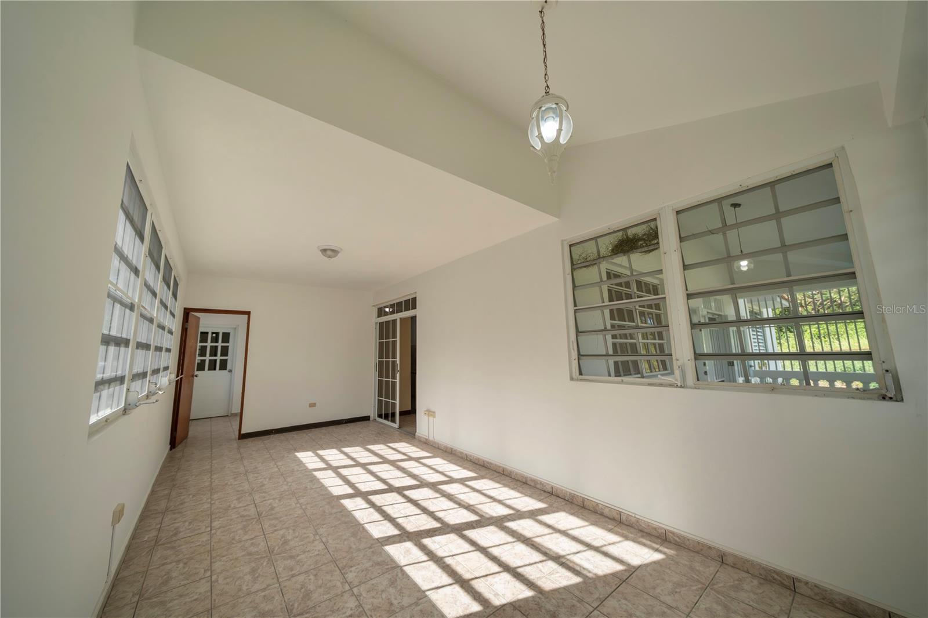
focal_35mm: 12
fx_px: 309
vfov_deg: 90.0
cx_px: 464
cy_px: 309
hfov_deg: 112.6
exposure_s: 1/2000
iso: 2000
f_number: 5
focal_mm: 12
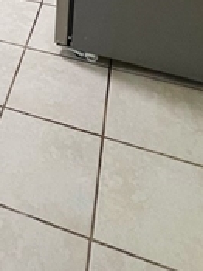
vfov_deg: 24.2
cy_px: -163
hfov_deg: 23.1
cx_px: -51
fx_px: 446
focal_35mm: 57
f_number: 1.8
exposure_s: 1/60
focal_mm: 1.57
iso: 125
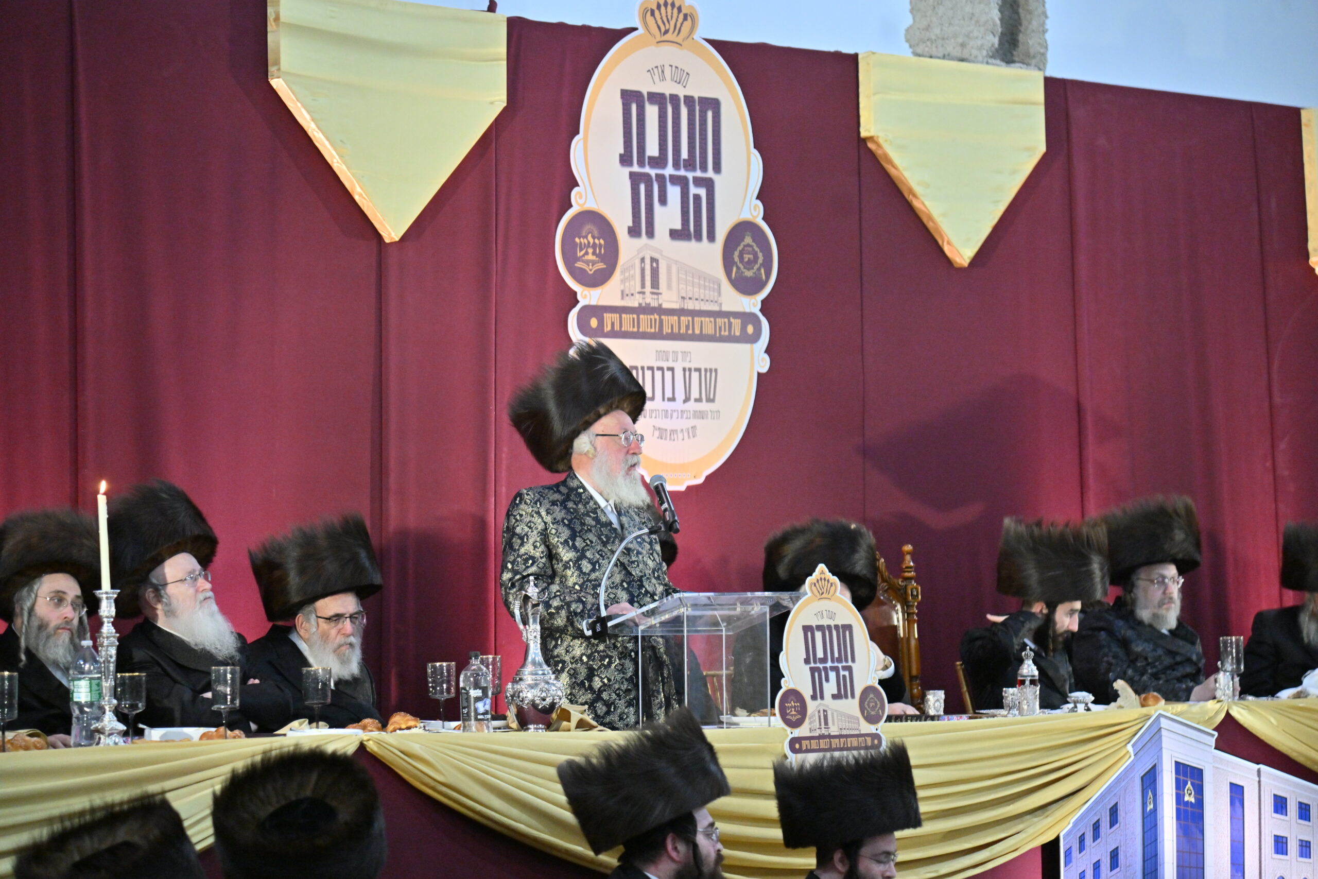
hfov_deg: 17.1
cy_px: 440
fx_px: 4393
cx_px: 659
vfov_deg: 11.4
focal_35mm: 120
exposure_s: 1/160
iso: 2000
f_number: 4
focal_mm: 120
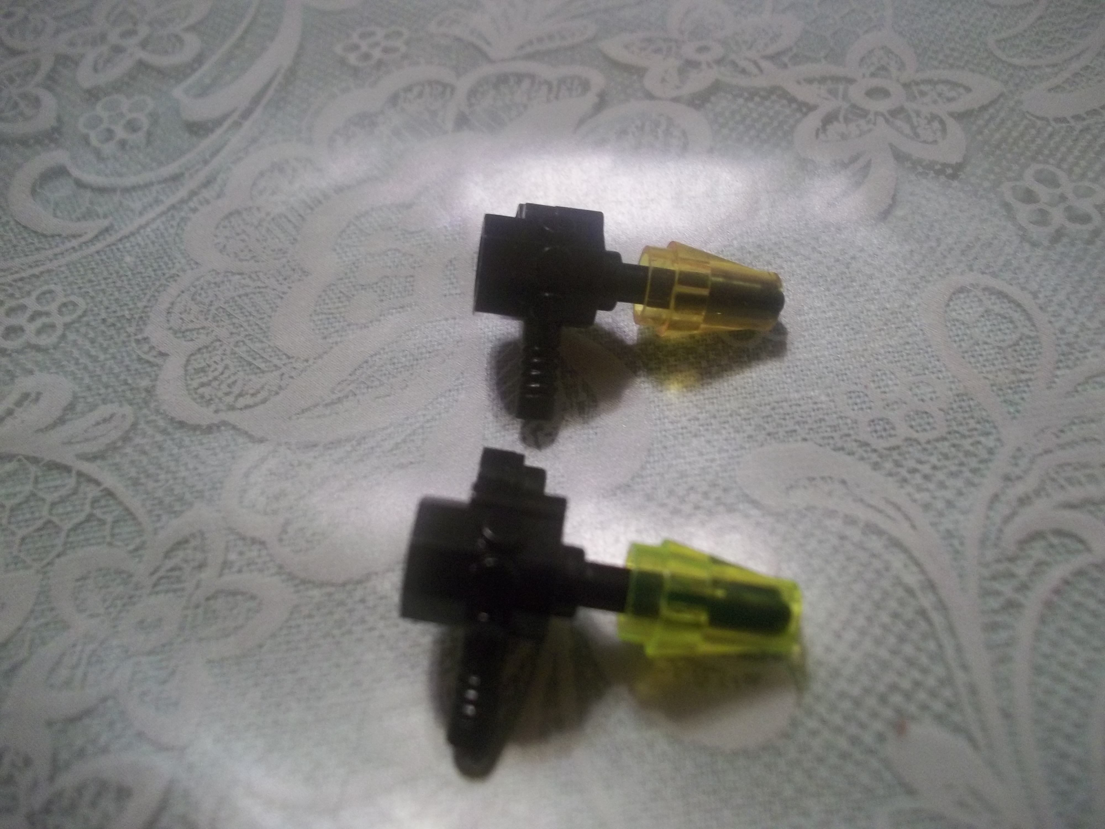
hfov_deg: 56.8
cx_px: 552
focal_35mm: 32
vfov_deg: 44.2
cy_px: 414
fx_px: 1021
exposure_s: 1/15
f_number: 2.9
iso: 160
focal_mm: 5.7
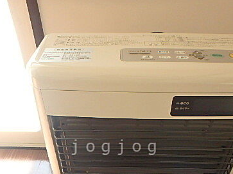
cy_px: 147
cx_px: 116
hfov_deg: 50.2
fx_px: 249
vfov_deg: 36.8
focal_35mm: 37
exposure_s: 1/50
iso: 200
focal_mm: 3.7
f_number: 3.5
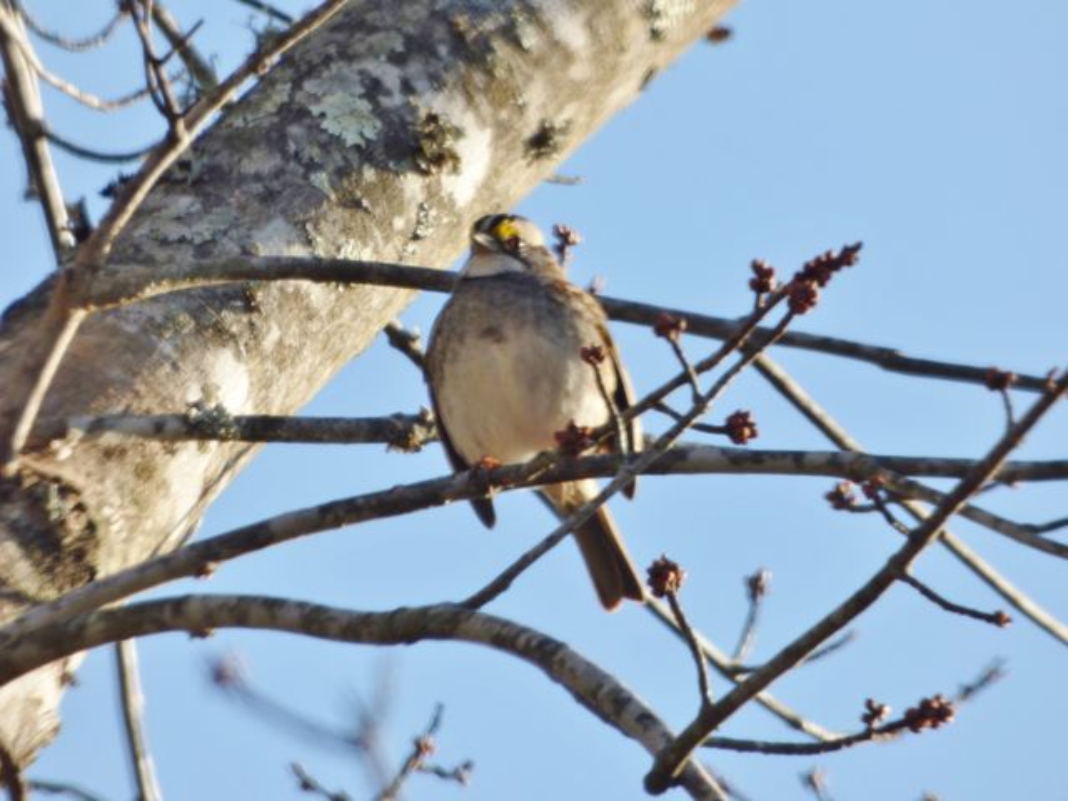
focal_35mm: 1145
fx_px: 35326
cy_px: 400
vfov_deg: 1.3
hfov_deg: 1.7
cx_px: 534
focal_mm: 186.42
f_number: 8
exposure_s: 1/200
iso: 100
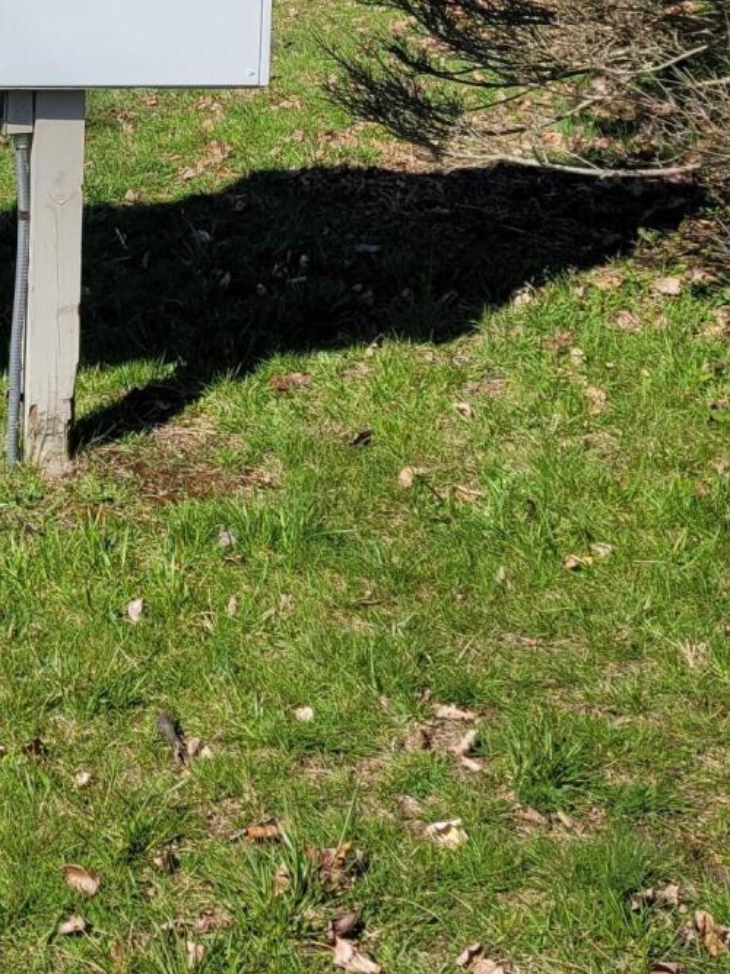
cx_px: -166
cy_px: -60
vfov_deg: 23.7
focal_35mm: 78
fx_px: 2194
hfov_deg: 17.9
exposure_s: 1/3618
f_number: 1.8
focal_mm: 5.4
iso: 40
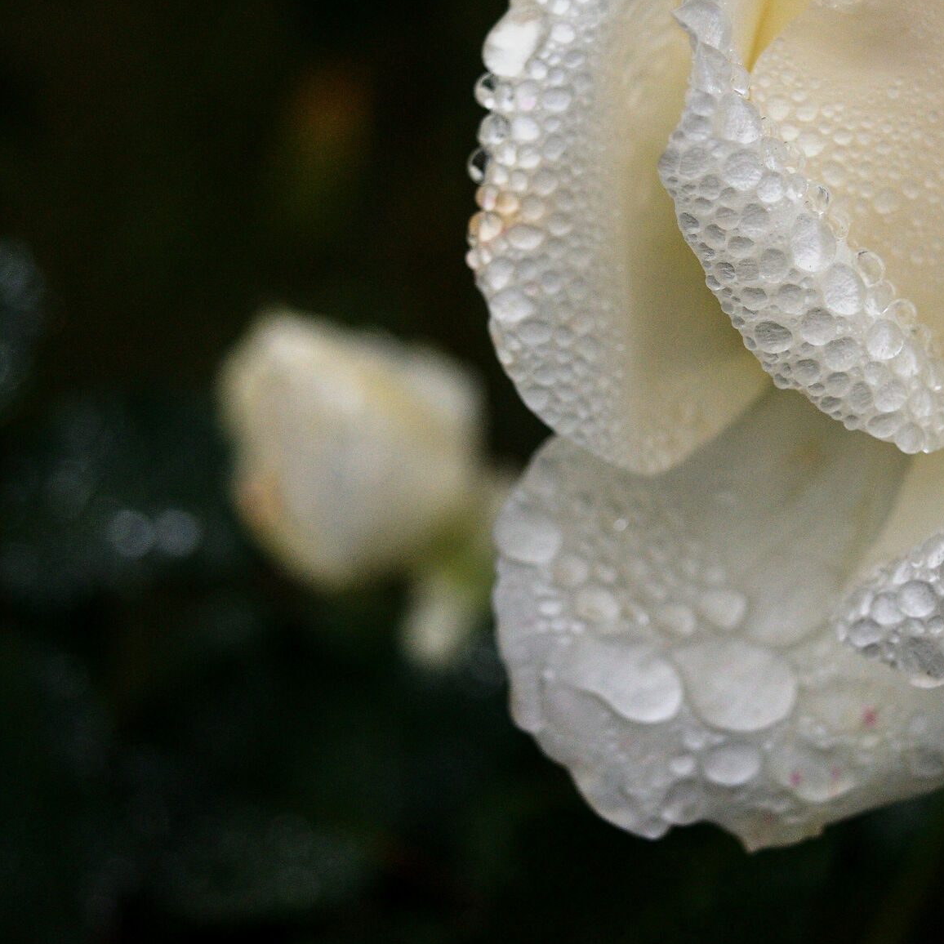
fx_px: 2777
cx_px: 744
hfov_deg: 19.1
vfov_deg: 19.2
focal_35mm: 90
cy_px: 298
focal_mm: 34
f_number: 4.5
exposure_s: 1/200
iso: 400
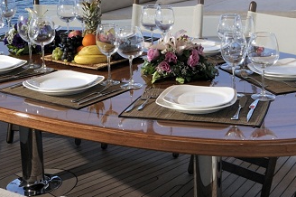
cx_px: 188
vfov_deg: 19.9
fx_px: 550
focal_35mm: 67
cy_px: 22
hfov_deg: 30.0
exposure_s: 1/200
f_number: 11
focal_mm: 14
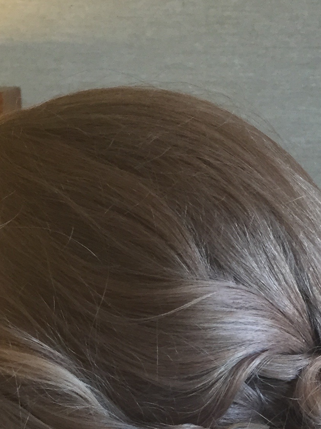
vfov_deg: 22.4
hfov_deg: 17.3
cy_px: 391
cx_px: 210
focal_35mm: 85
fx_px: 1051
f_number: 2.2
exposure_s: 1/30
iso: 100
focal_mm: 4.15
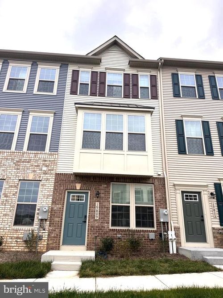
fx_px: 206
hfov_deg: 56.8
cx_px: 112
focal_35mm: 24
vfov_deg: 71.6
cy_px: 149
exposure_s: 1/604
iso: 80
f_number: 1.78
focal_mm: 6.86
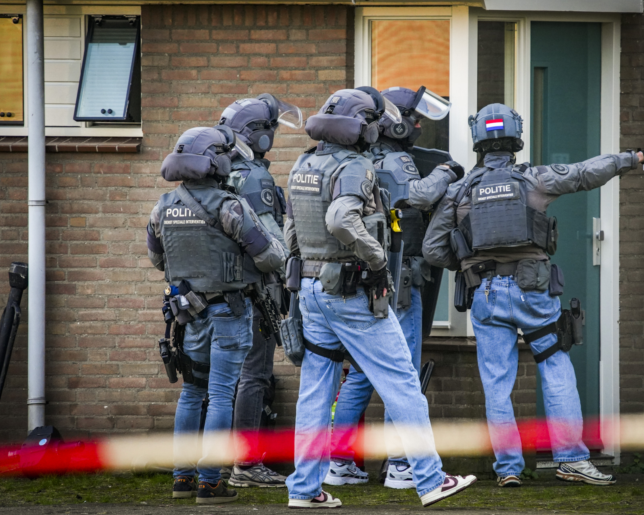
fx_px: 10350
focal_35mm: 543
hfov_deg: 3.6
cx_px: 381
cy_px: 258
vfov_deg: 2.9
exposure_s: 1/1250
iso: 1600
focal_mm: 481
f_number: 6.3
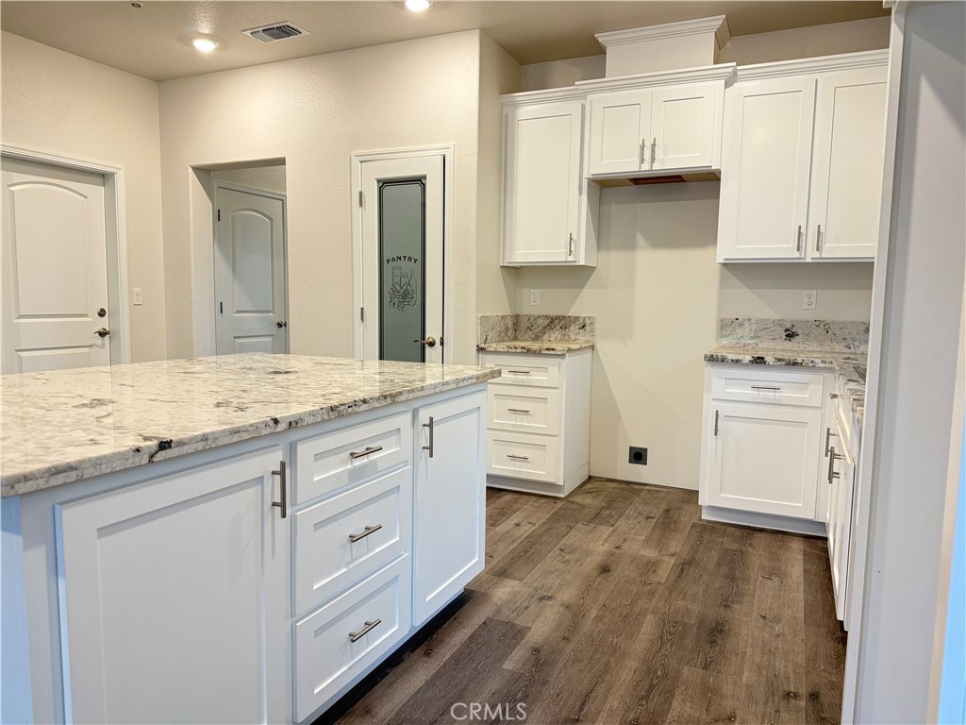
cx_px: 483
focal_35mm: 24
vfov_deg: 56.8
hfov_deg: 71.6
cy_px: 362
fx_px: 670
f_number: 1.78
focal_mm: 6.76
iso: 250
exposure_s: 1/60
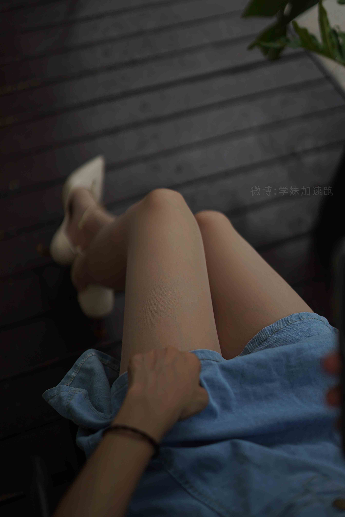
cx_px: 172
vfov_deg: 39.6
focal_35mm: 50
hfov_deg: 27.0
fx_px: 718
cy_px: 258
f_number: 1.8
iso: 125
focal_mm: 50
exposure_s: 1/6400
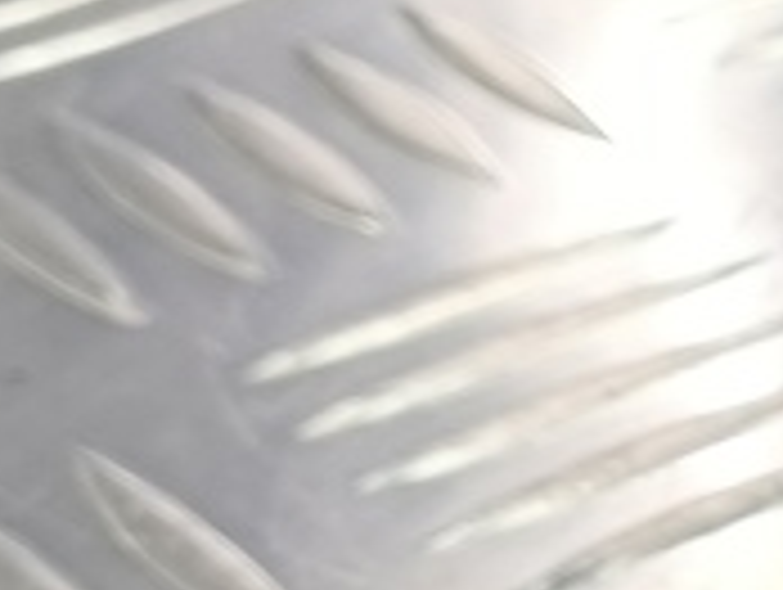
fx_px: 3058
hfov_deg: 11.7
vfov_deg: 10.7
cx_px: 1944
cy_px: 811
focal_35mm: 135
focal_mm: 4.11
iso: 134
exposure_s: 1/50
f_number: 1.6
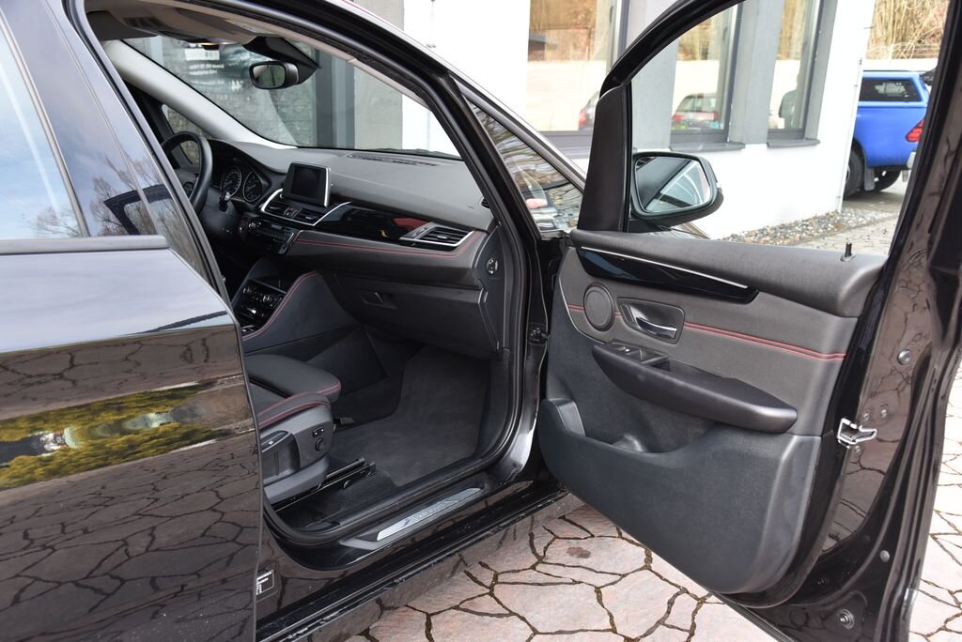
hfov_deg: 60.3
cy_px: 321
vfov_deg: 42.4
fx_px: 829
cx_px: 481
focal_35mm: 31
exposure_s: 1/100
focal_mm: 31
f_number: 5
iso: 500
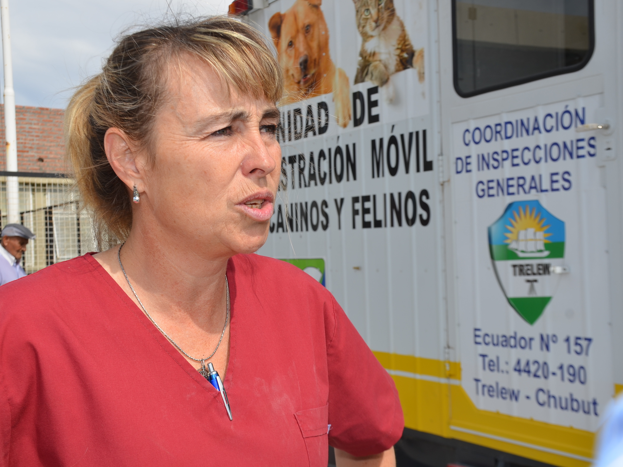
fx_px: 900
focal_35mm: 50
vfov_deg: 29.1
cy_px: 231
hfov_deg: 38.1
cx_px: 277
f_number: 10
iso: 100
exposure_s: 1/250
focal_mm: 30
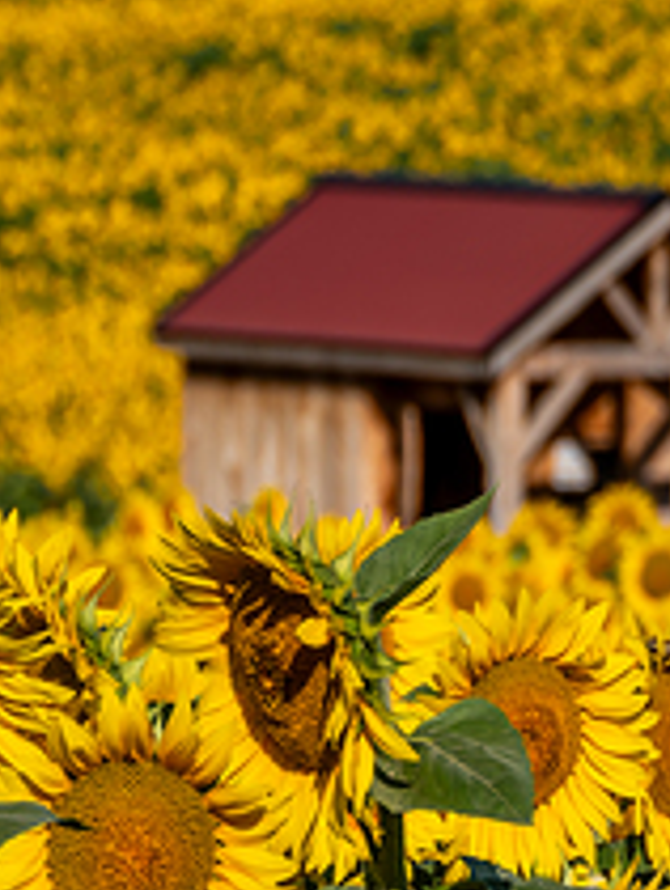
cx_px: 0
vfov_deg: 3.2
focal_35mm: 617
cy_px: 403
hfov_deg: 2.4
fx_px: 15891
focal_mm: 150
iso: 100
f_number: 8
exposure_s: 1/400
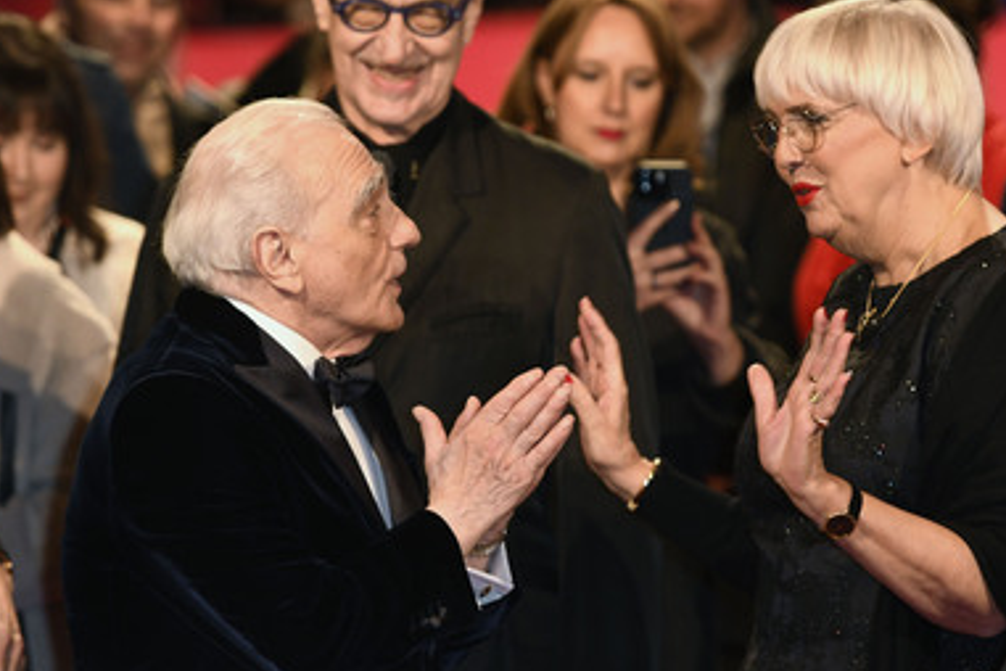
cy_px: 312
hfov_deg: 9.9
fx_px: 5784
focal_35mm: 207
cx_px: 556
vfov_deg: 6.6
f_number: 3.5
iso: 1250
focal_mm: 175
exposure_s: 1/200
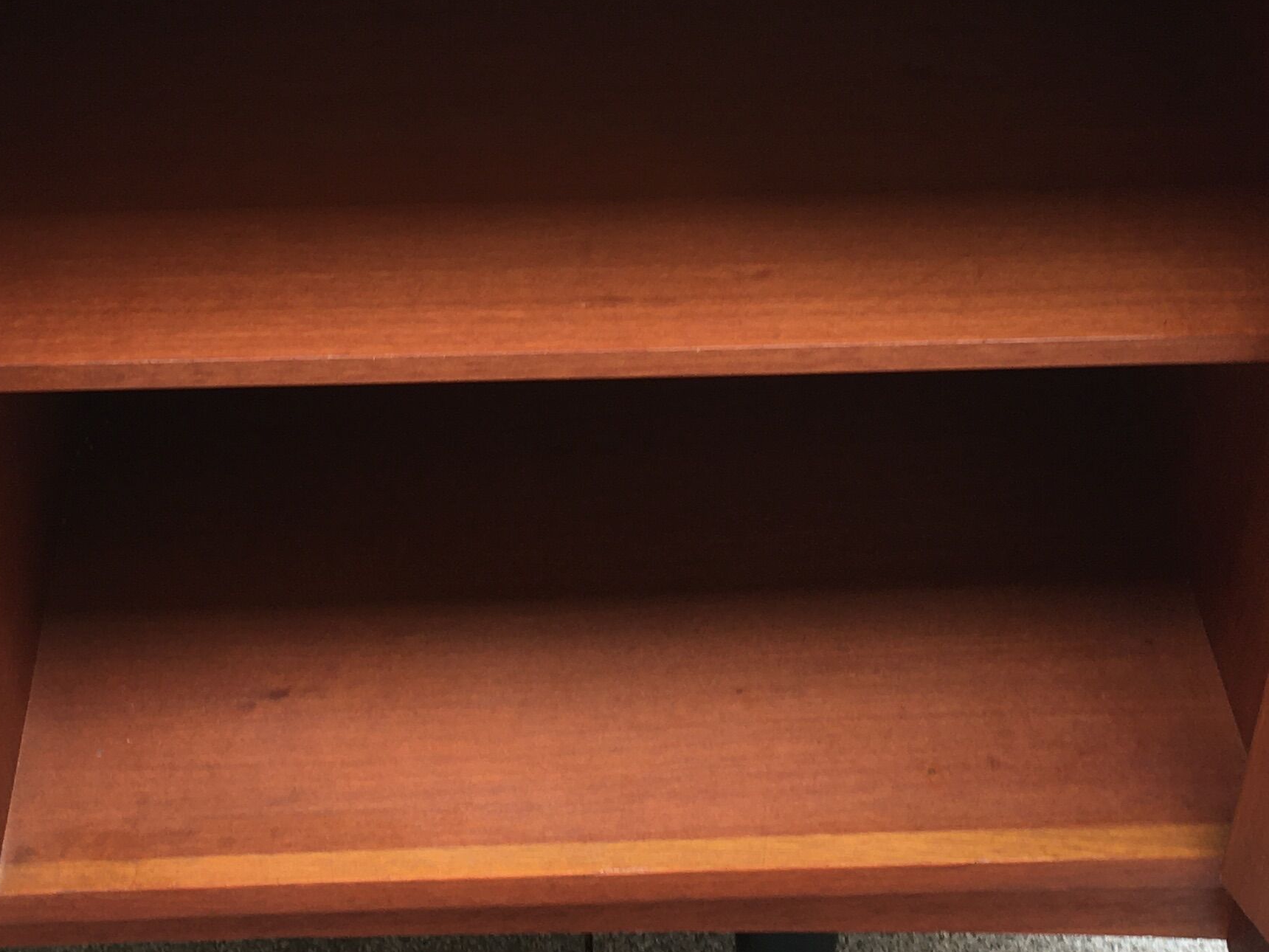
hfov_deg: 28.6
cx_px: 608
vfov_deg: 21.5
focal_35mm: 68
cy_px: 283
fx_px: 2493
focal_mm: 4.15
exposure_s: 1/108
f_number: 2.2
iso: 25
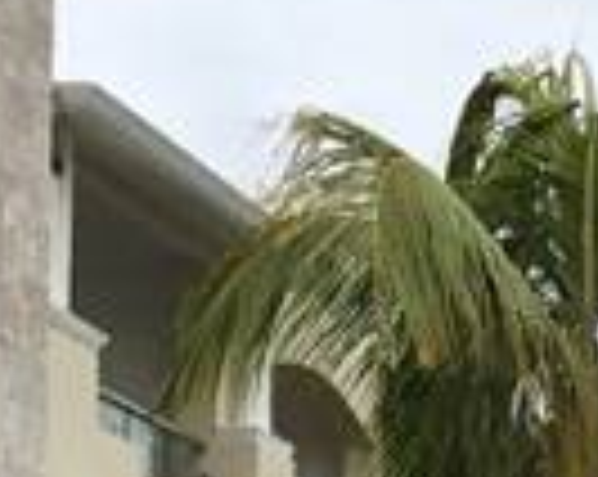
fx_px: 3093
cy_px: 792
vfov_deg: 8.5
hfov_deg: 9.8
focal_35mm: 175
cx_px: 1416
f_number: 1.8
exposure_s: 1/1623
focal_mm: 3.99
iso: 20
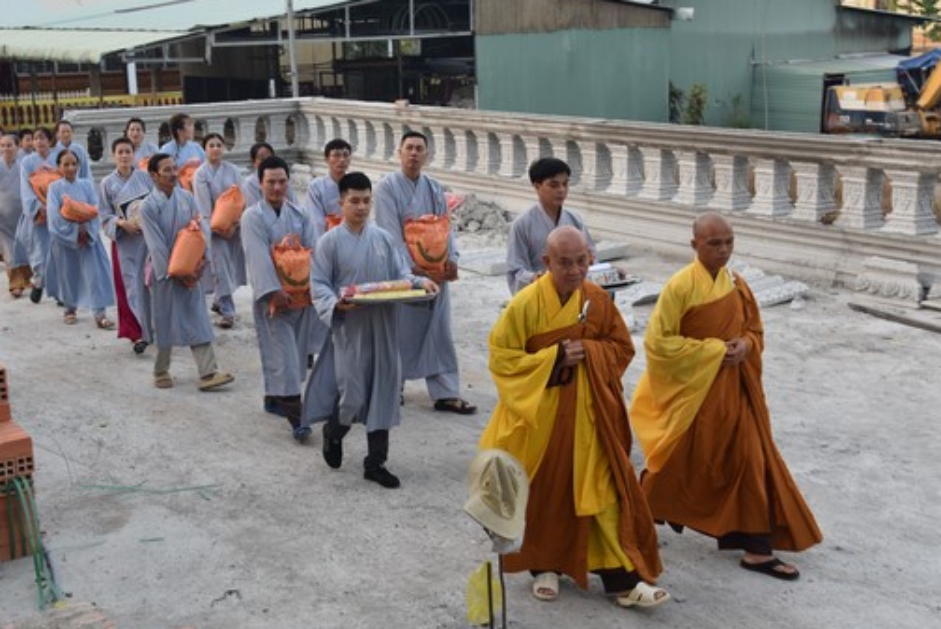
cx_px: 413
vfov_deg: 27.6
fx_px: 1282
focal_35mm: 49
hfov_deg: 40.2
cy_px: 278
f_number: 4.5
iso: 400
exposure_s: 1/80
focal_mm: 38
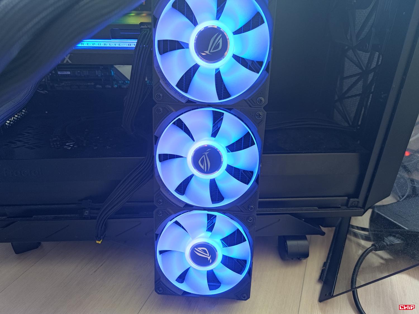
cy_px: 157
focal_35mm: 24
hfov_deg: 71.6
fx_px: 291
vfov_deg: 56.8
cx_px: 210
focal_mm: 6.78
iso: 602
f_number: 1.85
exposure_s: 1/18
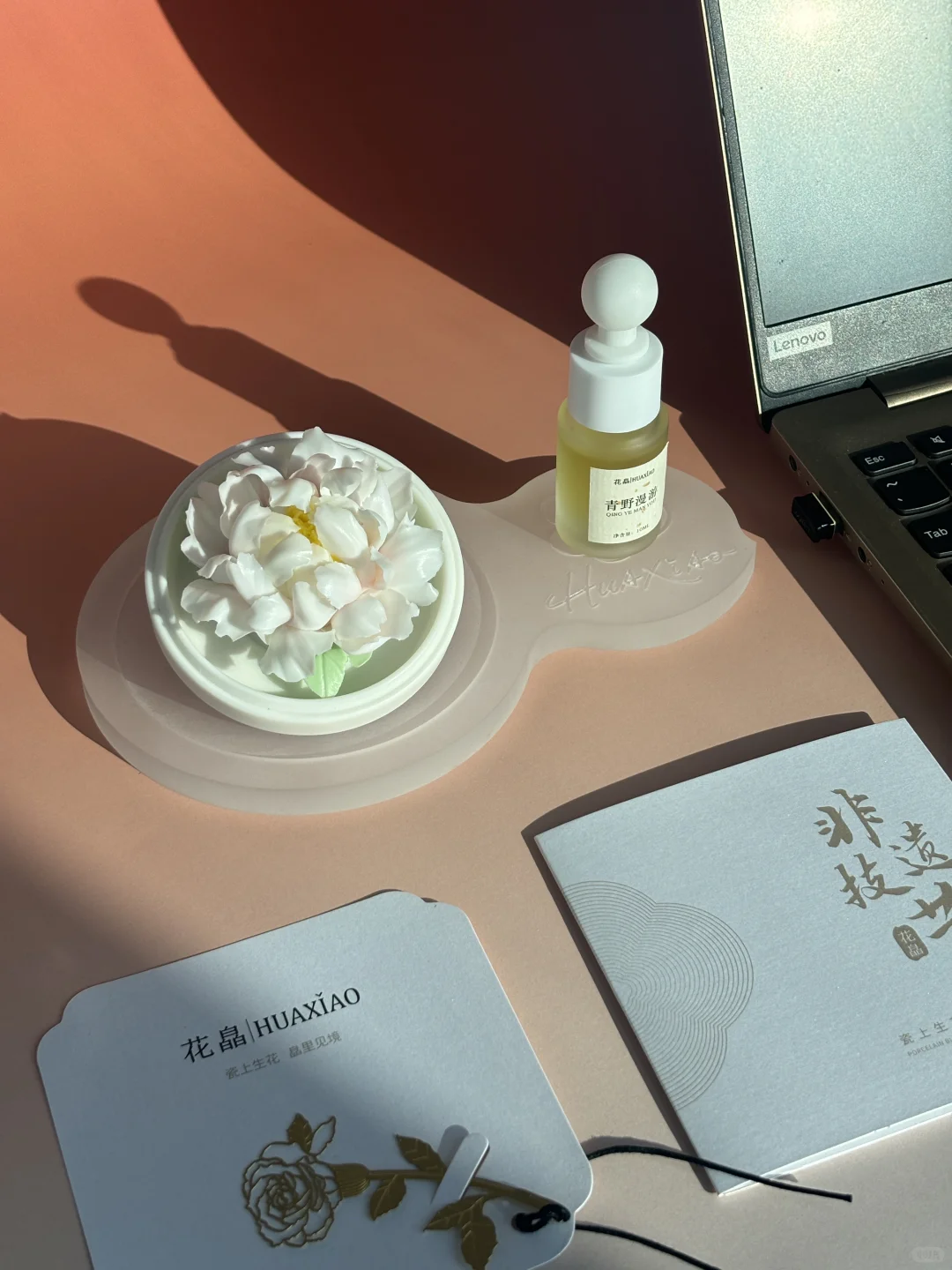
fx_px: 1907
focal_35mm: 52
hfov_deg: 28.0
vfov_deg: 36.8
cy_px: 635
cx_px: 476
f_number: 1.6
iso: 32
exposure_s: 1/1616
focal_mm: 5.96
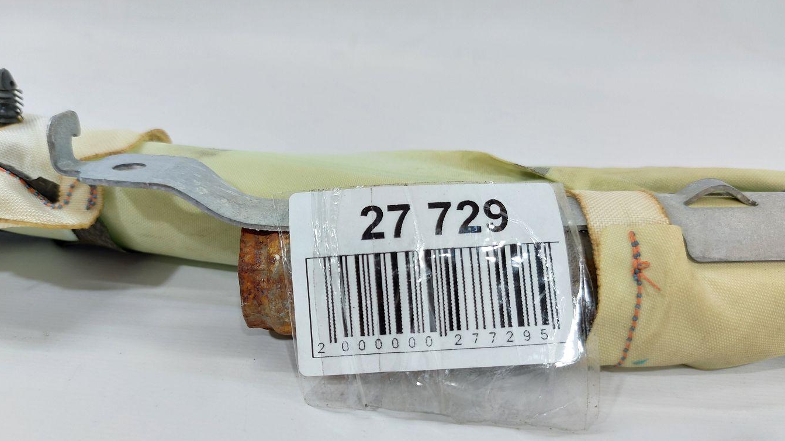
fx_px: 562
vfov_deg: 42.7
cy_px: 261
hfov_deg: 69.9
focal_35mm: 27
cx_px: 383
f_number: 1.8
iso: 100
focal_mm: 5.23
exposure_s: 1/50
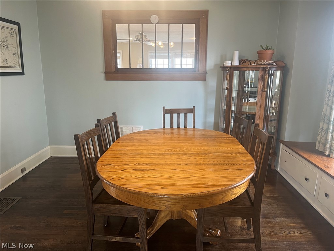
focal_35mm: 26
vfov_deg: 53.1
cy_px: 126
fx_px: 251
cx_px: 167
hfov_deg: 67.3
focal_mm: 5.1
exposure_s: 1/60
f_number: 1.6
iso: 125
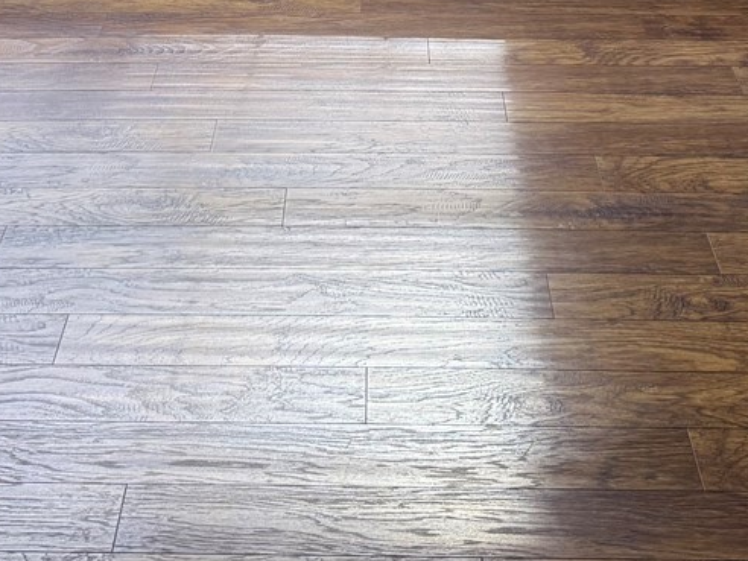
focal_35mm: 78
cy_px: -286
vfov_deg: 17.1
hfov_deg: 25.0
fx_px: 1685
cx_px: 321
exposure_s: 1/60
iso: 125
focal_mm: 6.76
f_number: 1.78
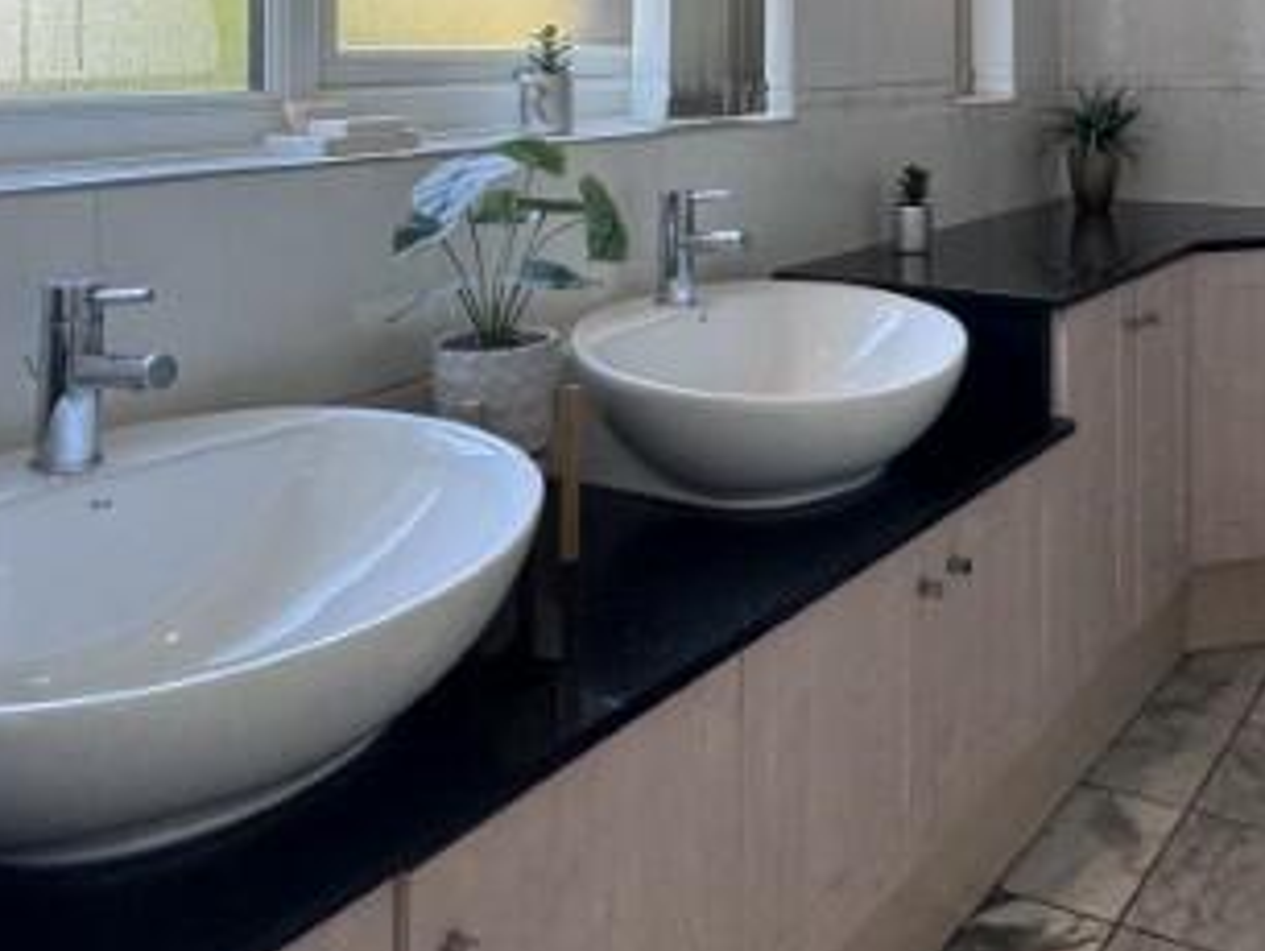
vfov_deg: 34.0
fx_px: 1426
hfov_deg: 46.4
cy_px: 25
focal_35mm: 39
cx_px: 920
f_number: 2.2
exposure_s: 1/99
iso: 160
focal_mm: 2.22
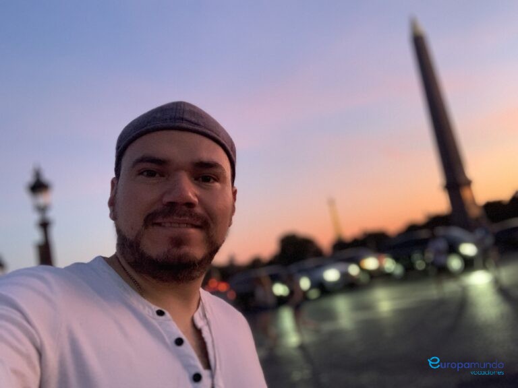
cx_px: 259
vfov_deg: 44.2
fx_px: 479
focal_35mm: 32
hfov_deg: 56.8
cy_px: 194
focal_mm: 2.87
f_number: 2.2
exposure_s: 1/33
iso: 320
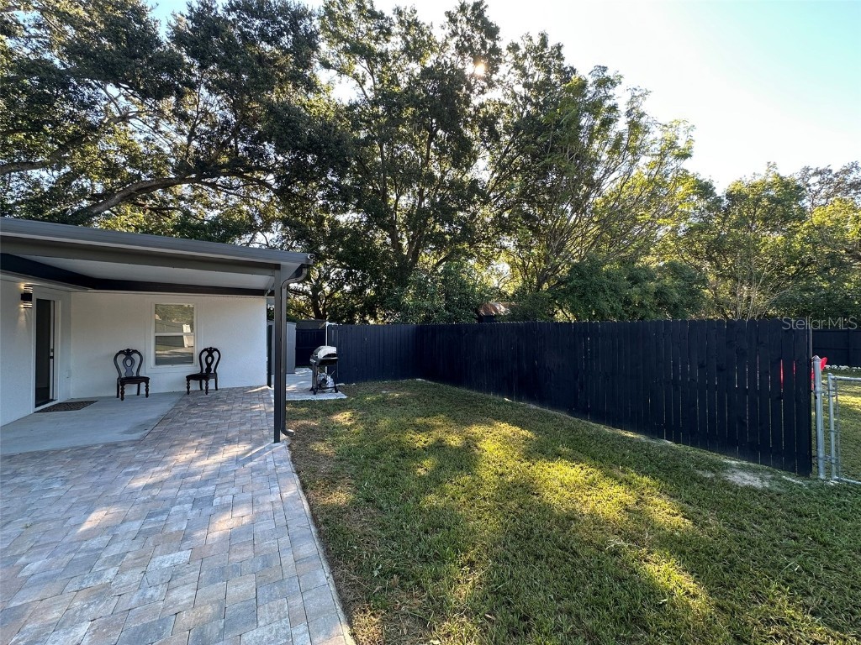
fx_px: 348
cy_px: 322
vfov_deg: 85.7
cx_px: 430
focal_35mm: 14
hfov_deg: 102.1
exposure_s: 1/99
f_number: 2.2
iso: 40
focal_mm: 2.22
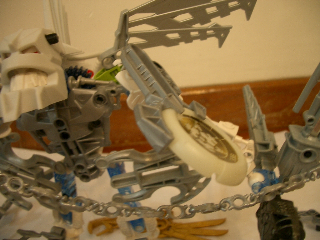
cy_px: 120
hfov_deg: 52.6
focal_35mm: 35
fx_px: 324
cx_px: 160
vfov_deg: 40.7
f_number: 2.6
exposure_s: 1/13
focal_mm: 5.8
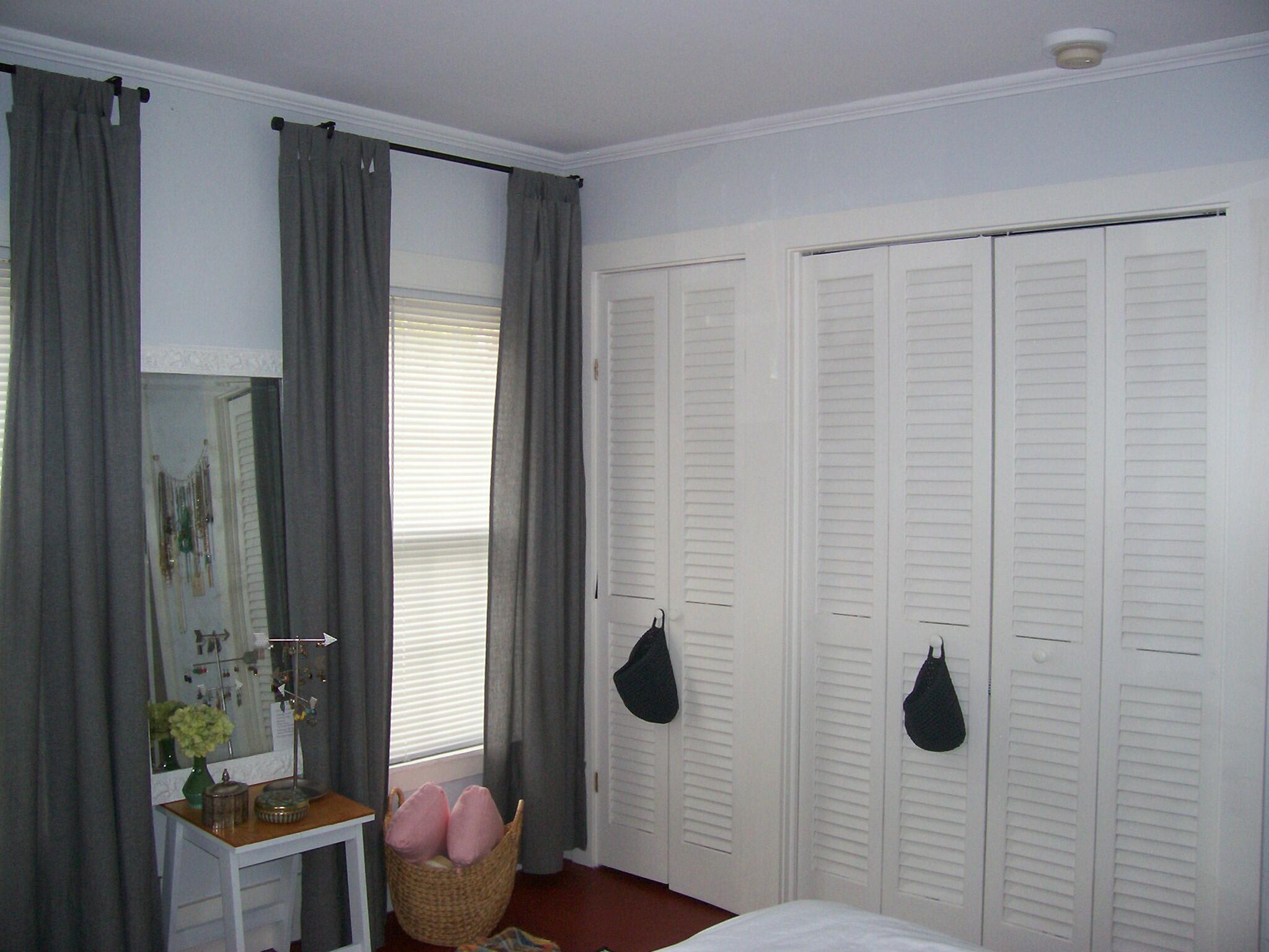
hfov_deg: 54.0
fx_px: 1246
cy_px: 476
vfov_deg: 41.8
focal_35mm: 34
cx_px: 634
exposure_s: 1/112
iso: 140
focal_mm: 5.6
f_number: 2.7
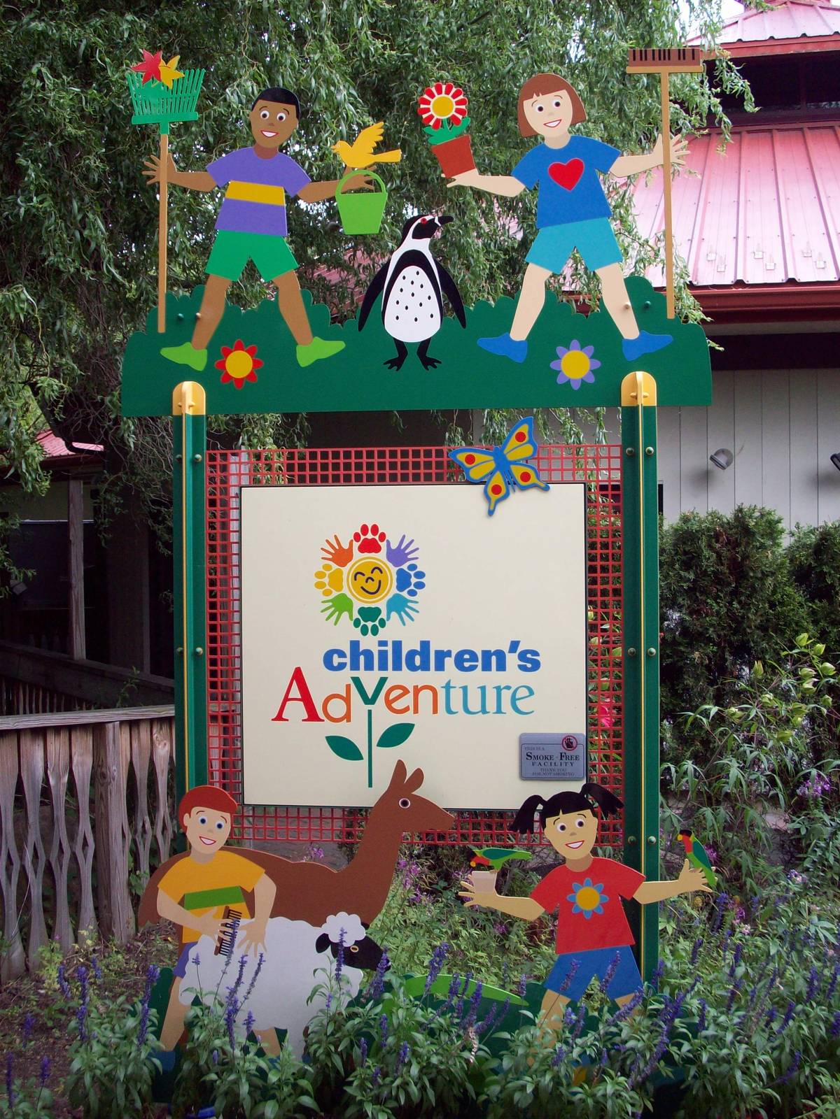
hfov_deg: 38.7
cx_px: 420
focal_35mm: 37
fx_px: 1197
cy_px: 560
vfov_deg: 50.1
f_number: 2.8
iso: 80
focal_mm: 6.2
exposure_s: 1/253
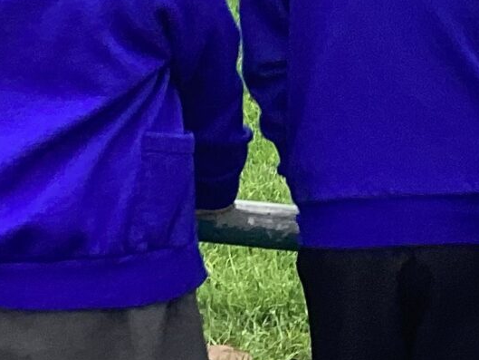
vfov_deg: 9.5
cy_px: -254
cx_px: 315
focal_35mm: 150
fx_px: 2076
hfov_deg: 13.1
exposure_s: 1/50
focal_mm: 3.3
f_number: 2.4
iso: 64
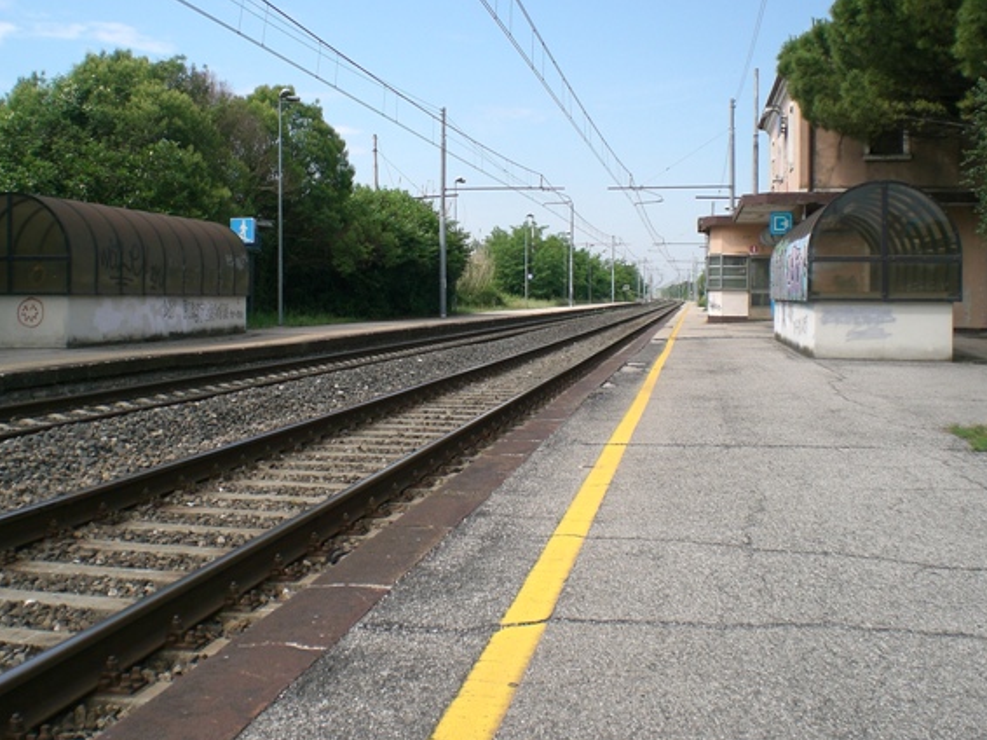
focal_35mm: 43
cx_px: 432
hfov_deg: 43.8
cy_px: 333
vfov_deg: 33.5
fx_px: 1226
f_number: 4.4
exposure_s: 1/320
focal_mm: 6.3
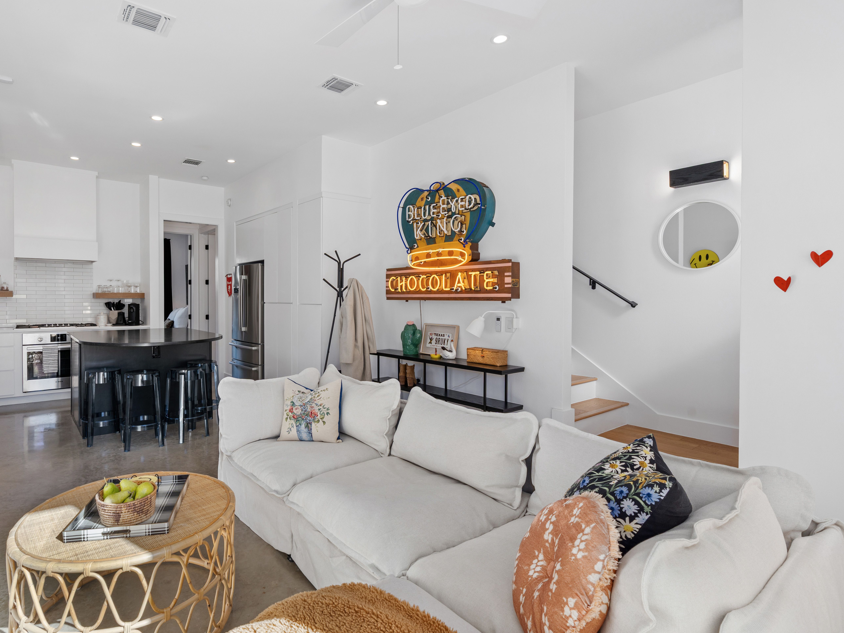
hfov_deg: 87.0
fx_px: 439
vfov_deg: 71.6
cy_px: 306
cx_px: 351
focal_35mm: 18
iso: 200
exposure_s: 1/6
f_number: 9
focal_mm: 16
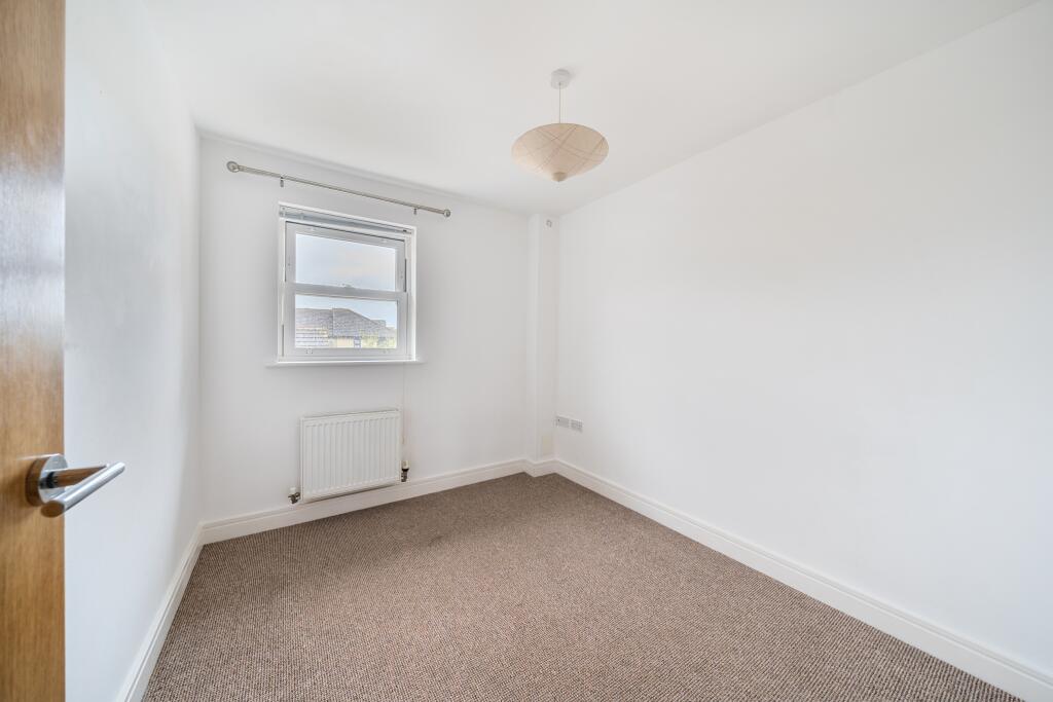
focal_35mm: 12
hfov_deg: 112.6
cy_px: 351
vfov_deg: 90.0
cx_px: 526
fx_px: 351
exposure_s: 1/3
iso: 100
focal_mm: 12
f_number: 8
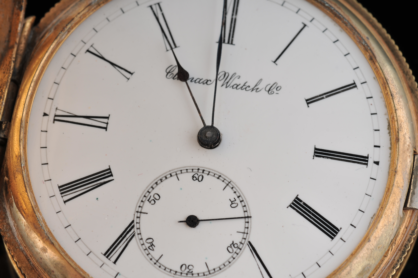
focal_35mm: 90
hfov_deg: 22.6
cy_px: 139
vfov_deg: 15.2
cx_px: 209
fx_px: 1044
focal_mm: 60
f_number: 14
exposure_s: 1/200
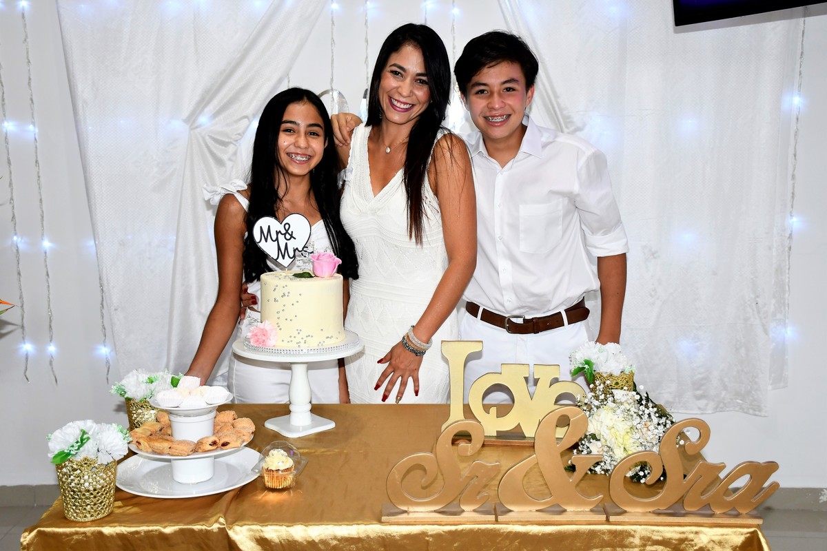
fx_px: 919
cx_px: 414
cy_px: 276
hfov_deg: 48.5
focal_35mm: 40
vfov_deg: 33.4
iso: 560
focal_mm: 27
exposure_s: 1/60
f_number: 4
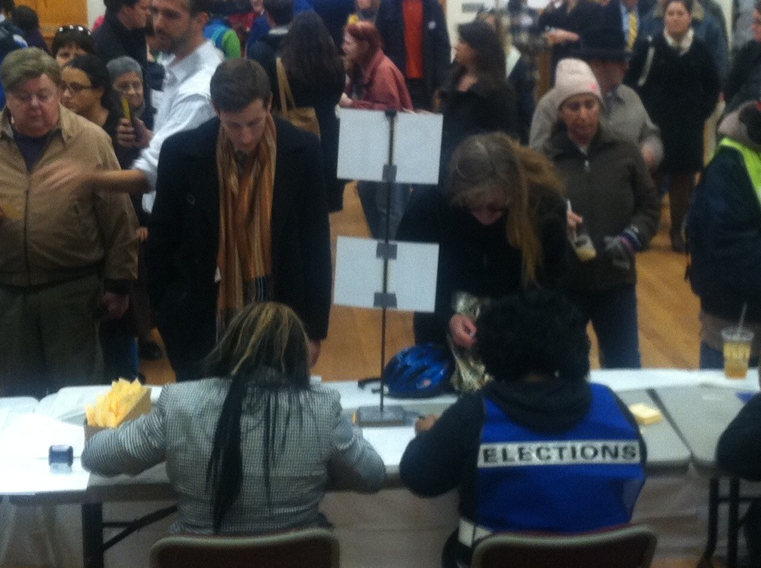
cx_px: 433
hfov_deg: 27.4
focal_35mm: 71
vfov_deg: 20.5
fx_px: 1558
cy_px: 151
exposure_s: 1/15
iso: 160
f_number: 2.8
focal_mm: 3.85
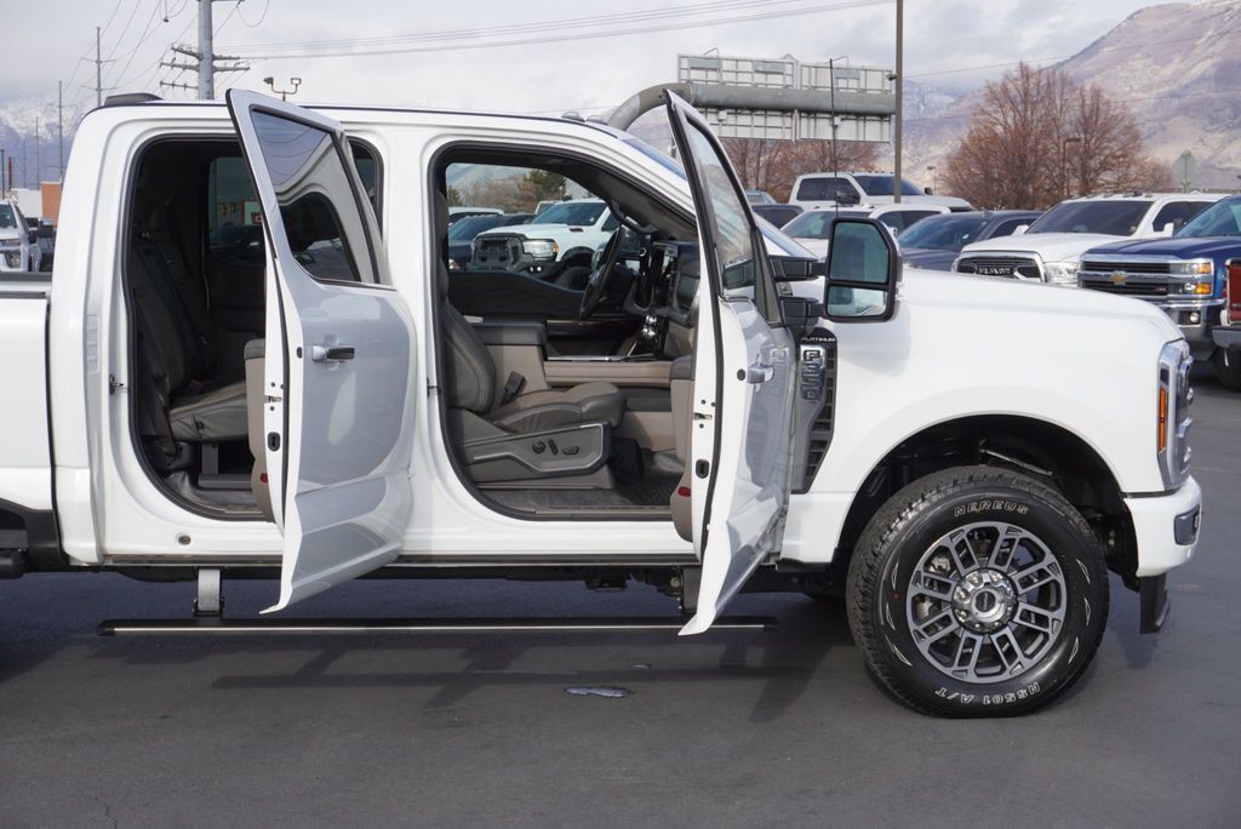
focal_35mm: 51
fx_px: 1759
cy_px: 414
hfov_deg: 38.9
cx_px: 620
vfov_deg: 26.5
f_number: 9
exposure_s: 1/160
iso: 100
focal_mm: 34
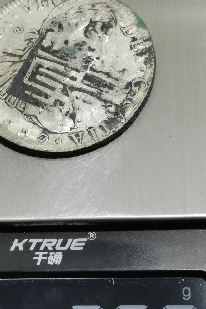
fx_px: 910
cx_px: 54
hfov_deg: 12.9
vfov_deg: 19.3
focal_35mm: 106
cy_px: 119
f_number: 1.8
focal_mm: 5.58
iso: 100
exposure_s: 1/120
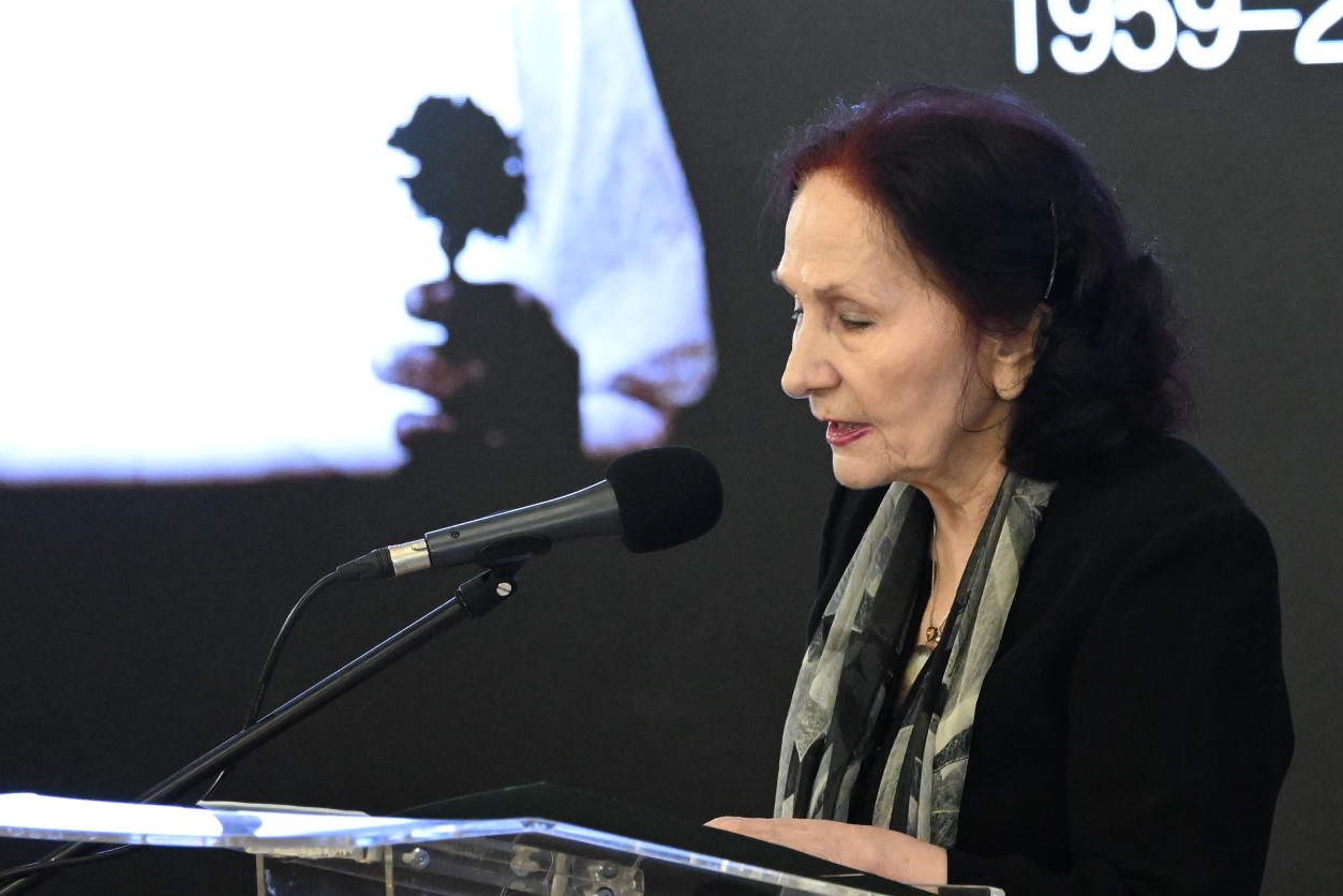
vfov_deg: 3.9
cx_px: 1420
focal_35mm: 349
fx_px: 13022
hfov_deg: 5.9
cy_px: -24
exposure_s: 1/160
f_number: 3.2
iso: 6400
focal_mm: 135
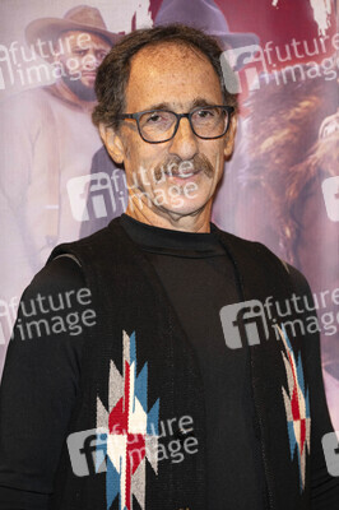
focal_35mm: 96
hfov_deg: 14.2
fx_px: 1358
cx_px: 170
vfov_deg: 21.3
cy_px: 255
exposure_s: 1/200
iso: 800
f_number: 5
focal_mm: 96
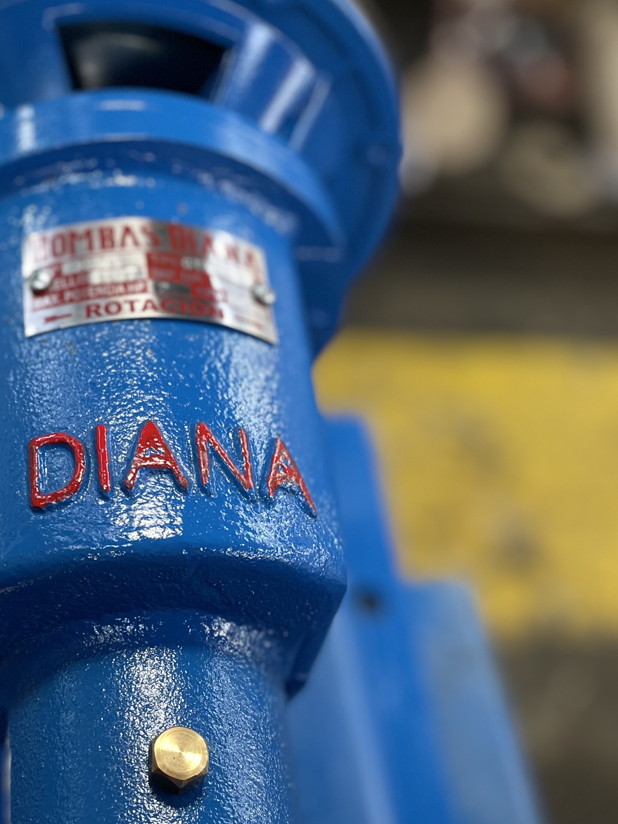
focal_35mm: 45
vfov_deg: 41.7
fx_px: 1071
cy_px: 533
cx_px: 161
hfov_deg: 31.6
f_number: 1.6
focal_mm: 4.2
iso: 160
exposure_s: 1/50
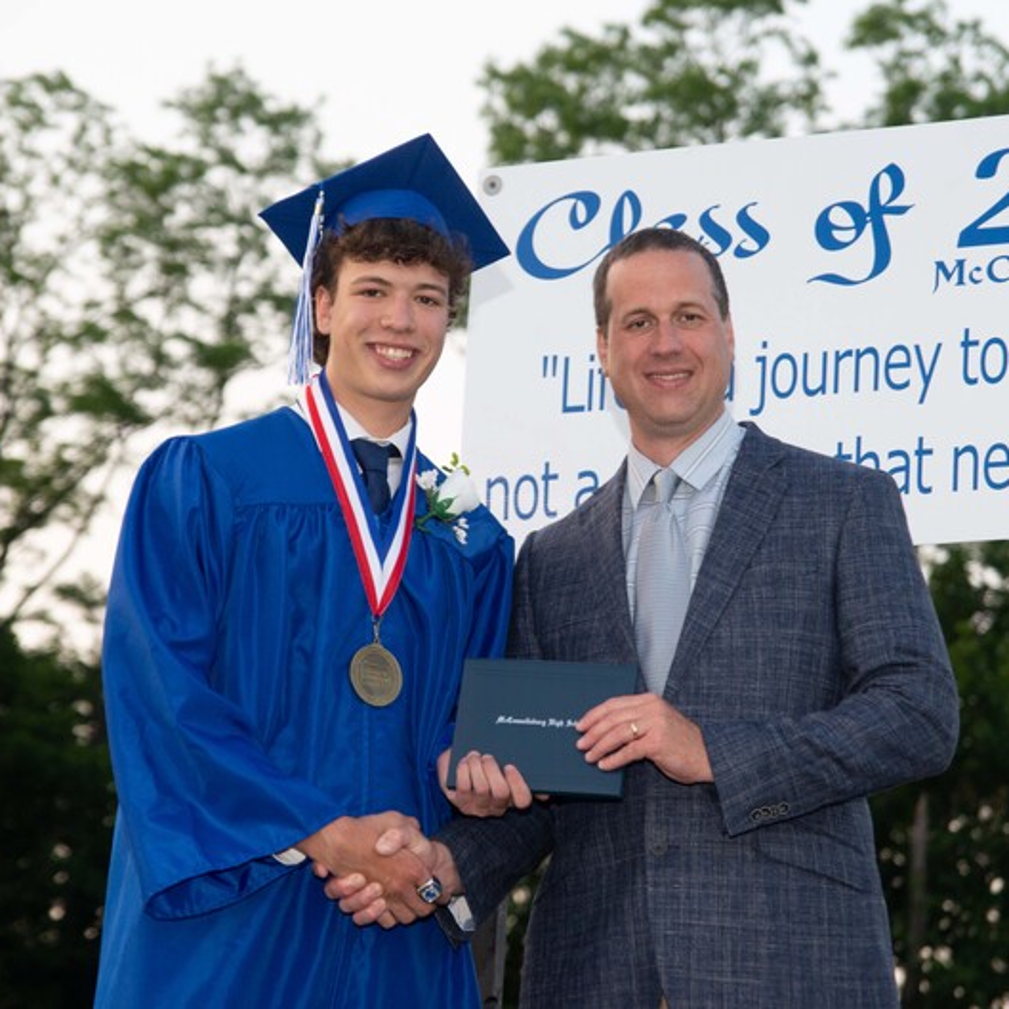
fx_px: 4914
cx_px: 563
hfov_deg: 11.7
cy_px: 502
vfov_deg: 11.7
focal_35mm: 149
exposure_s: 1/200
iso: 800
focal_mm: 116
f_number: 8
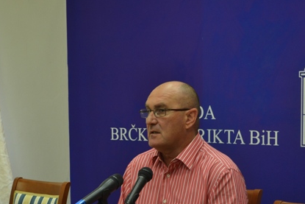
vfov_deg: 15.5
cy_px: 154
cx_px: 133
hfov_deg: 23.1
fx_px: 746
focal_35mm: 88
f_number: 5
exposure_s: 1/30
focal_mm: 38
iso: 400
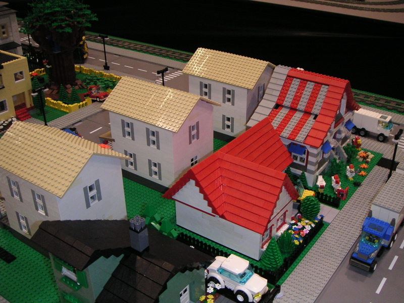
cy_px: 152
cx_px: 202
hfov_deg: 49.0
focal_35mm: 38
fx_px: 443
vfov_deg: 37.7
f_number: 2.8
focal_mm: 6
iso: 160
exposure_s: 1/45
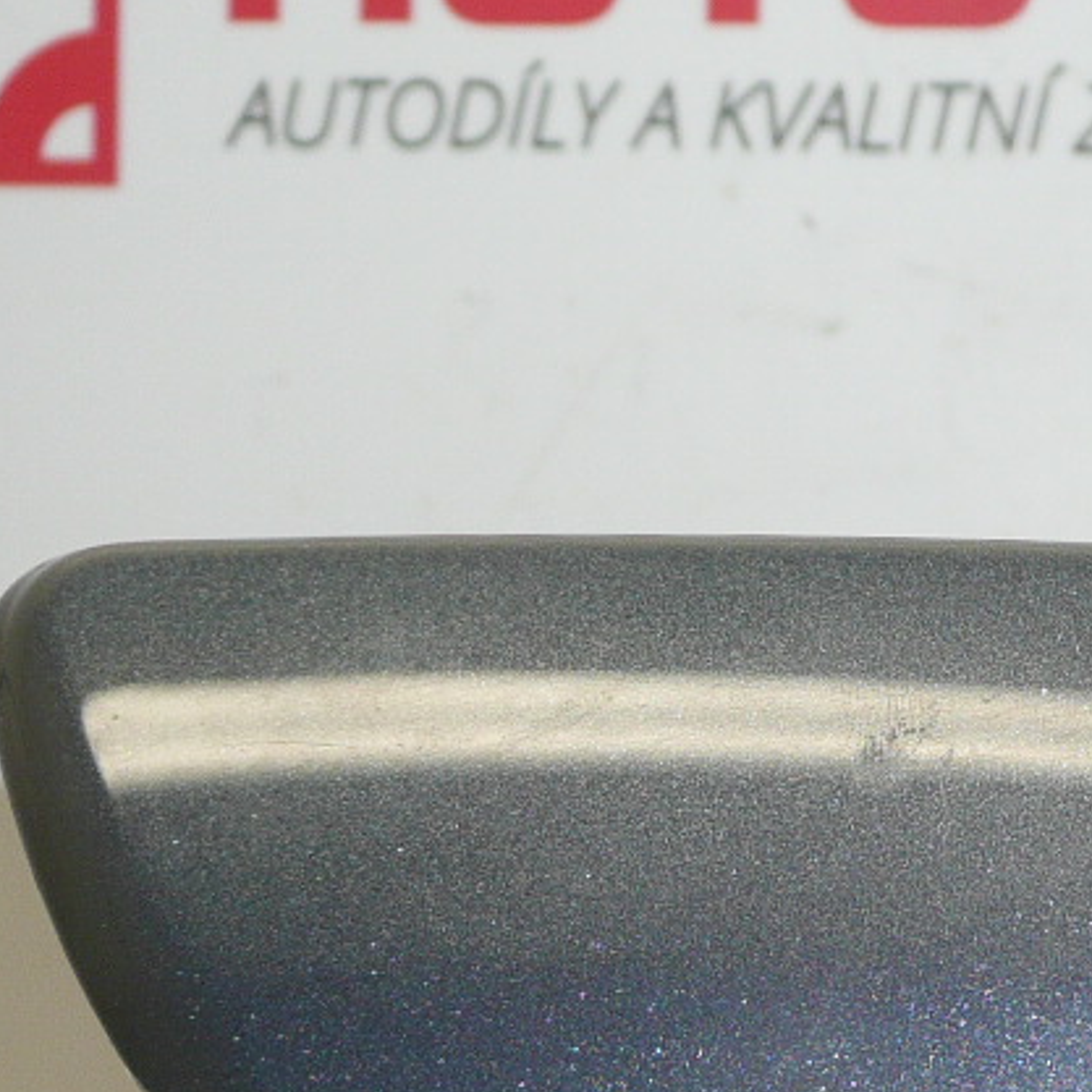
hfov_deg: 22.1
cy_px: 830
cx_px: 1019
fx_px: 2712
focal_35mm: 76
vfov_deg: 22.5
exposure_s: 1/80
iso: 100
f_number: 3.3
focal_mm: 4.6
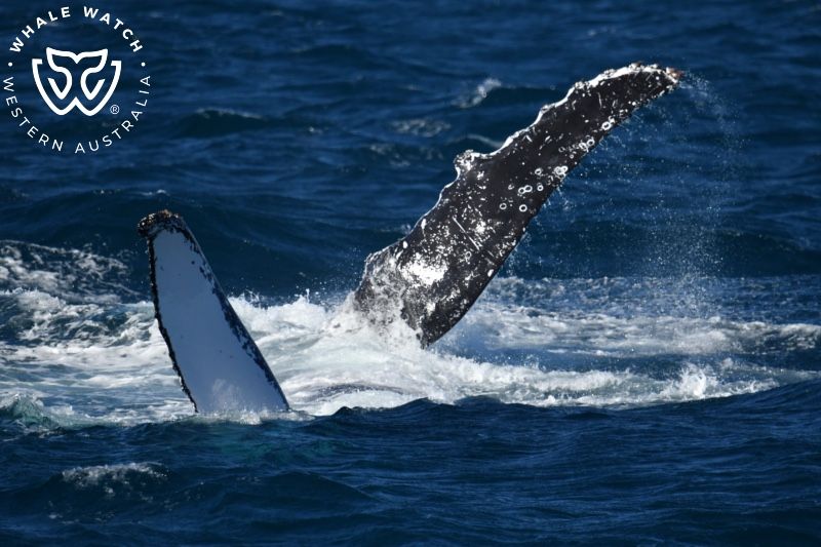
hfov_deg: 3.4
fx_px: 13680
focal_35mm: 600
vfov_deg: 2.3
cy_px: 274
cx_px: 410
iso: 1100
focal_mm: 600
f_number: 6.3
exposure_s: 1/8000
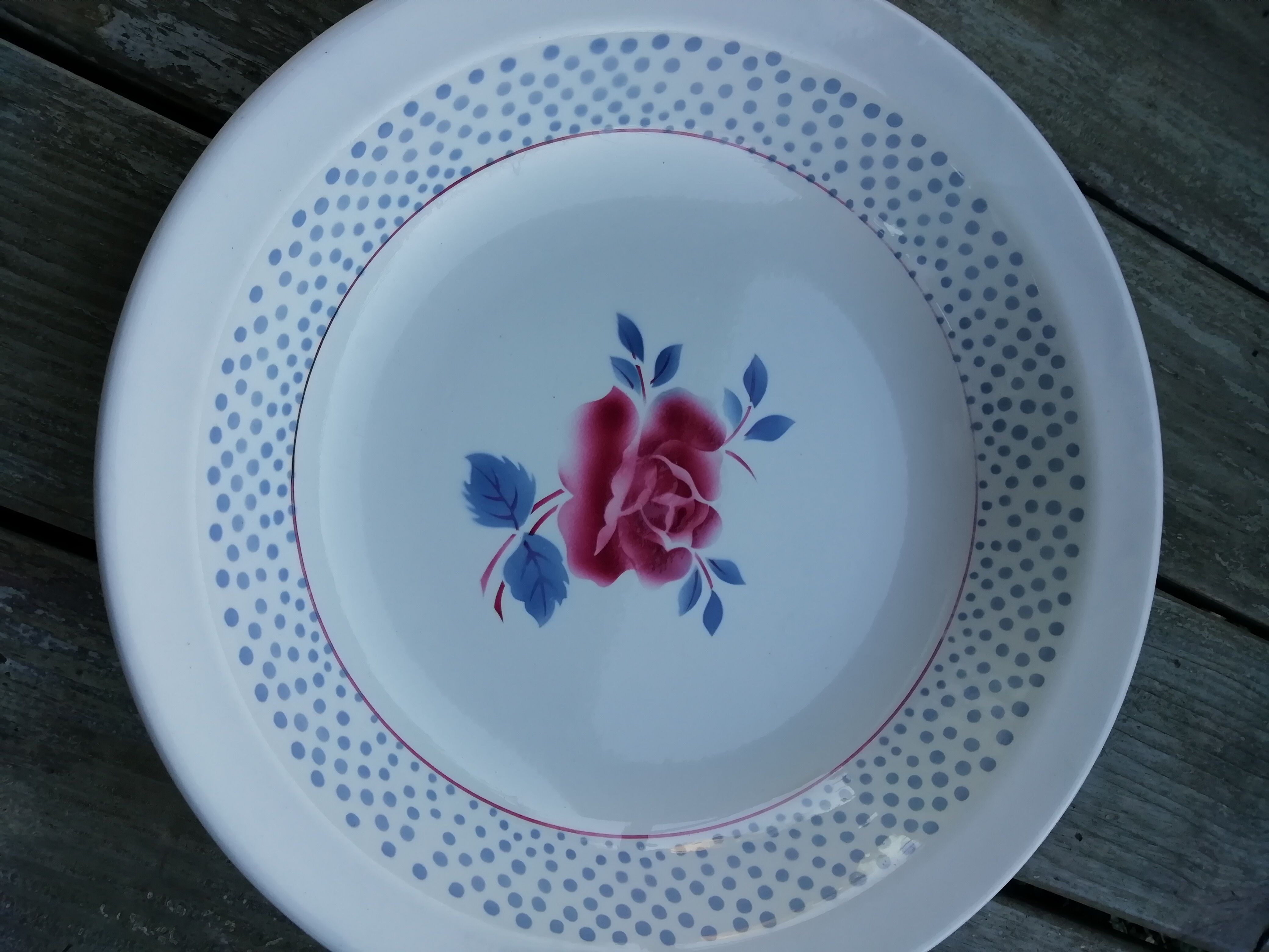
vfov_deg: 53.1
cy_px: 476
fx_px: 953
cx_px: 634
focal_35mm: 26
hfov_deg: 67.3
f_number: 2.2
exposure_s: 1/149
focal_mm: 3.21
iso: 50
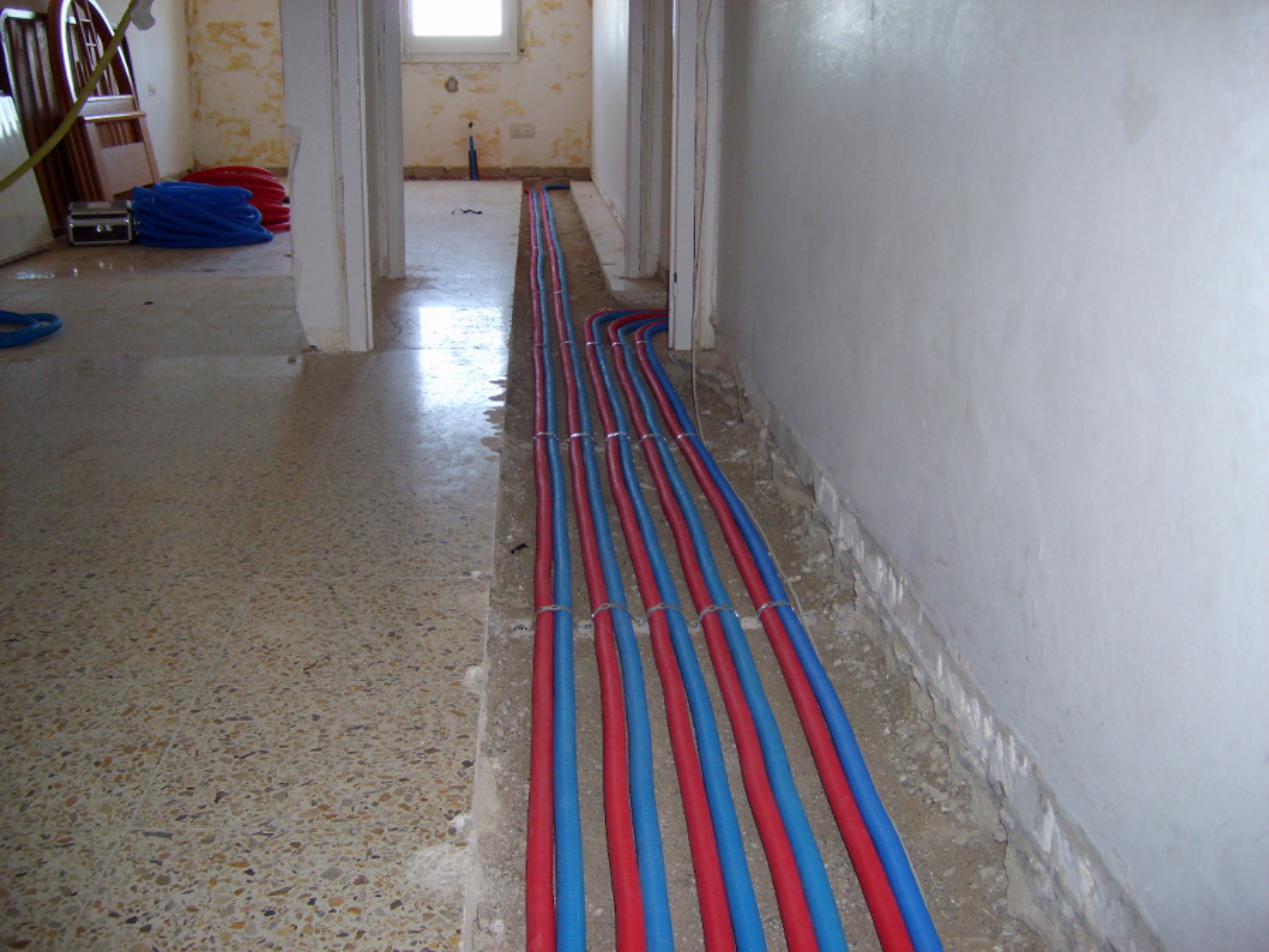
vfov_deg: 40.7
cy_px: 476
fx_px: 1283
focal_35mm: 35
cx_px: 634
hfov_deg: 52.6
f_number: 2.8
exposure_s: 1/45
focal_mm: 5.8
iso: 100
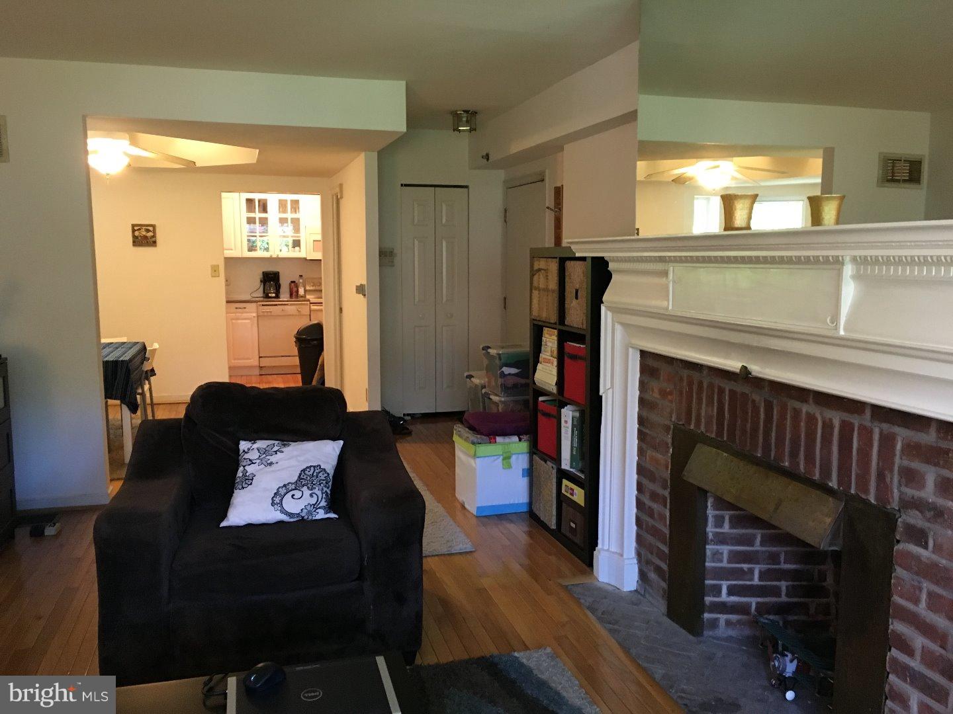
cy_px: 357
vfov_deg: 48.2
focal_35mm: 29
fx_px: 798
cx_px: 476
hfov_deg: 61.7
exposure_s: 1/17
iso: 200
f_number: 2.2
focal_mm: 4.15
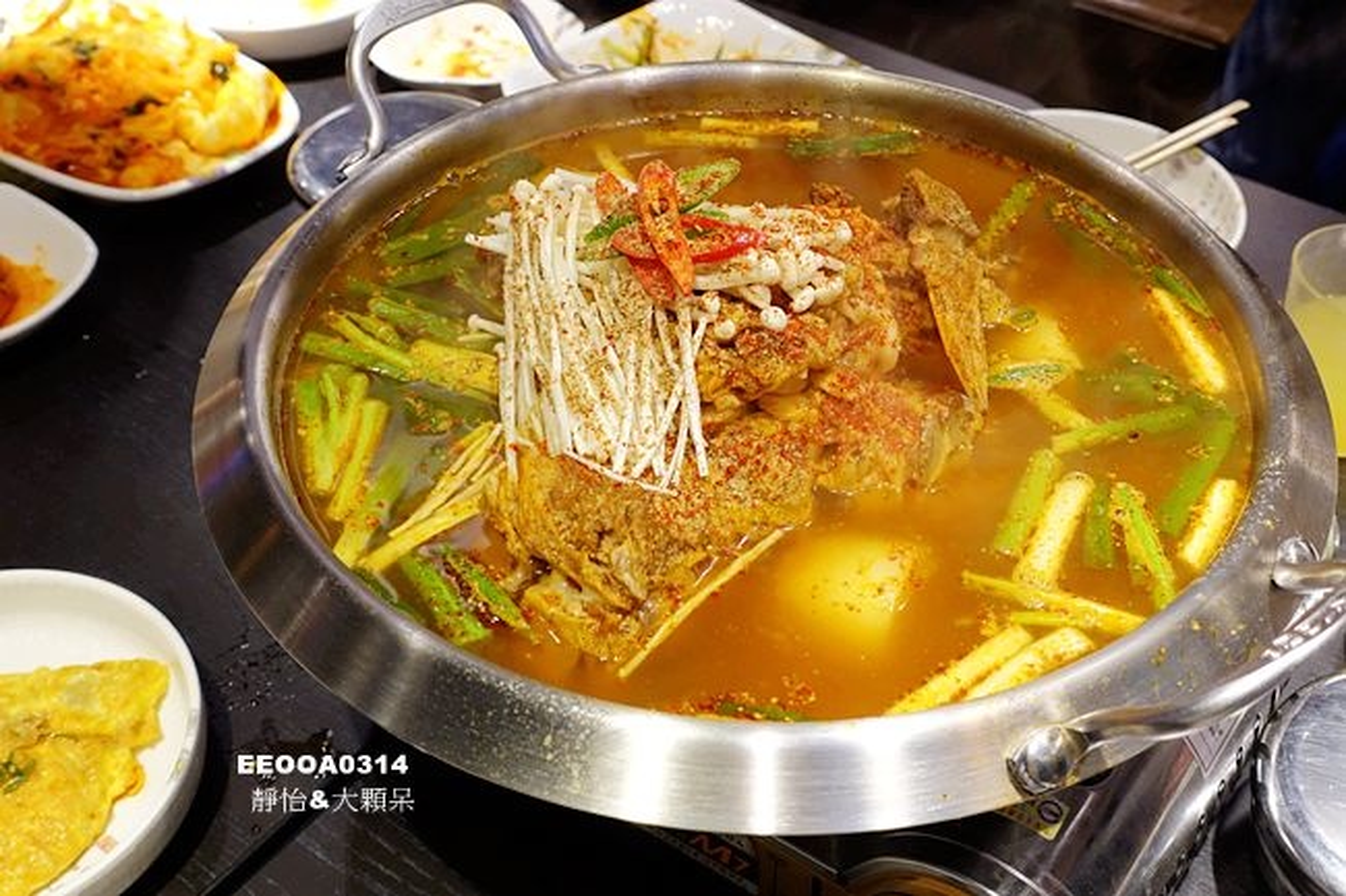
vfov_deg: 29.2
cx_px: 673
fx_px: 1719
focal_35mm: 46
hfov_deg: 42.8
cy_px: 448
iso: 800
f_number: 4
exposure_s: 1/40
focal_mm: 16.84
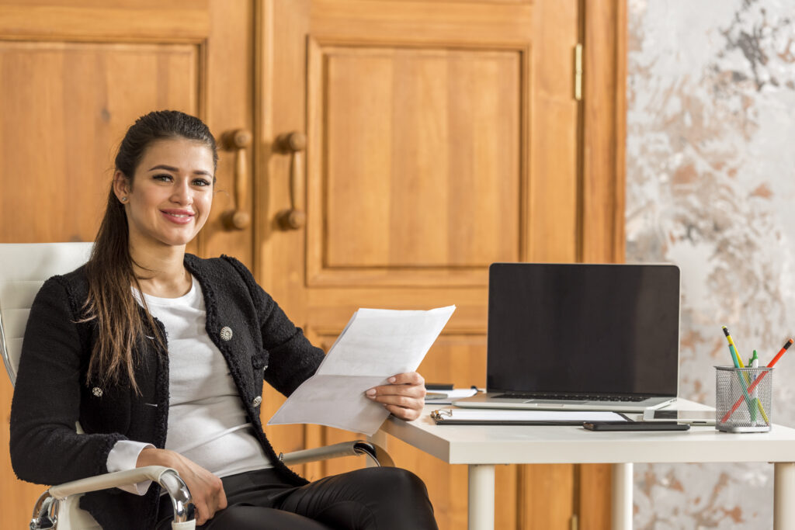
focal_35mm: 125
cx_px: 398
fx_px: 2761
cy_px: 265
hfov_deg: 16.4
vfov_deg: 11.0
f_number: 4.5
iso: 250
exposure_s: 1/160
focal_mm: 125
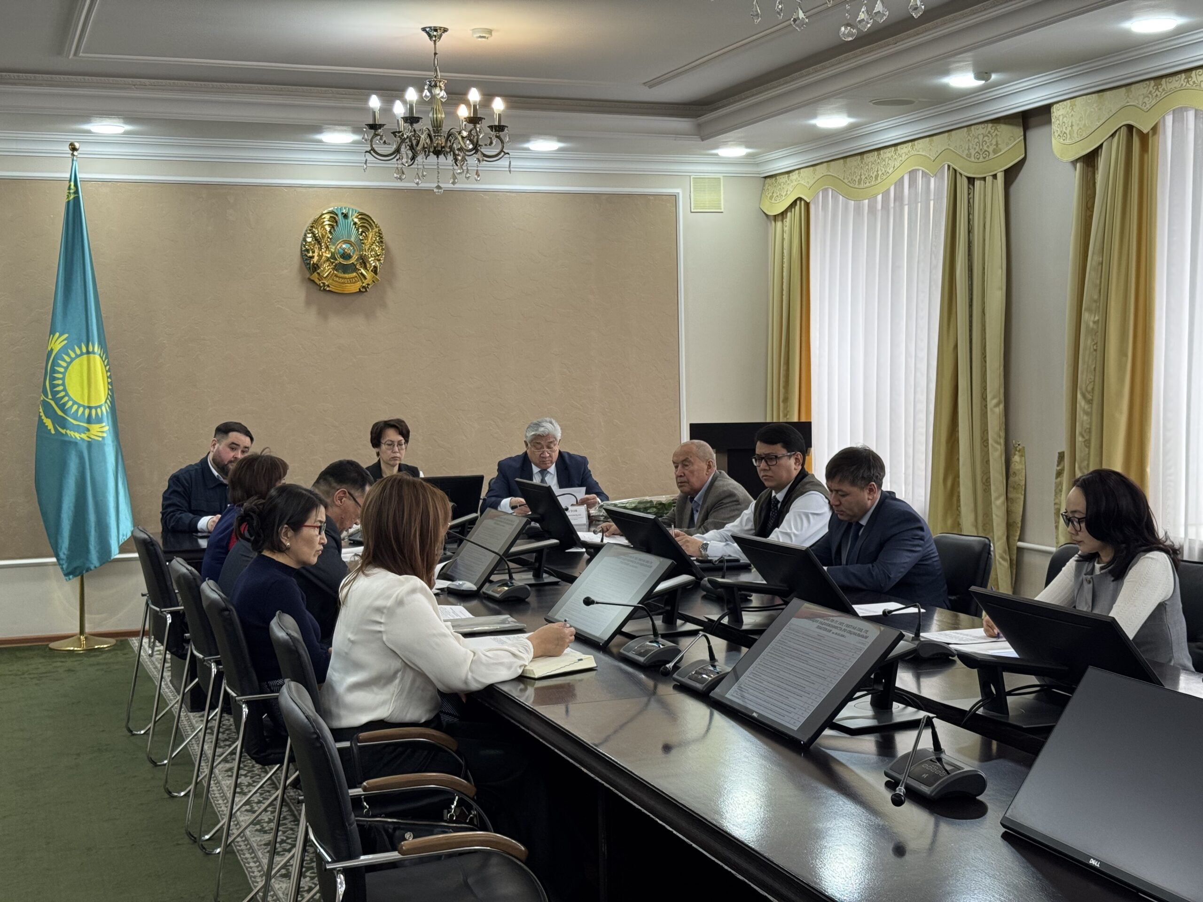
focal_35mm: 48
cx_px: 602
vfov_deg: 30.3
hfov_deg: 39.7
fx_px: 1668
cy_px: 451
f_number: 1.78
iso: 100
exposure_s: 1/100
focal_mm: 6.76
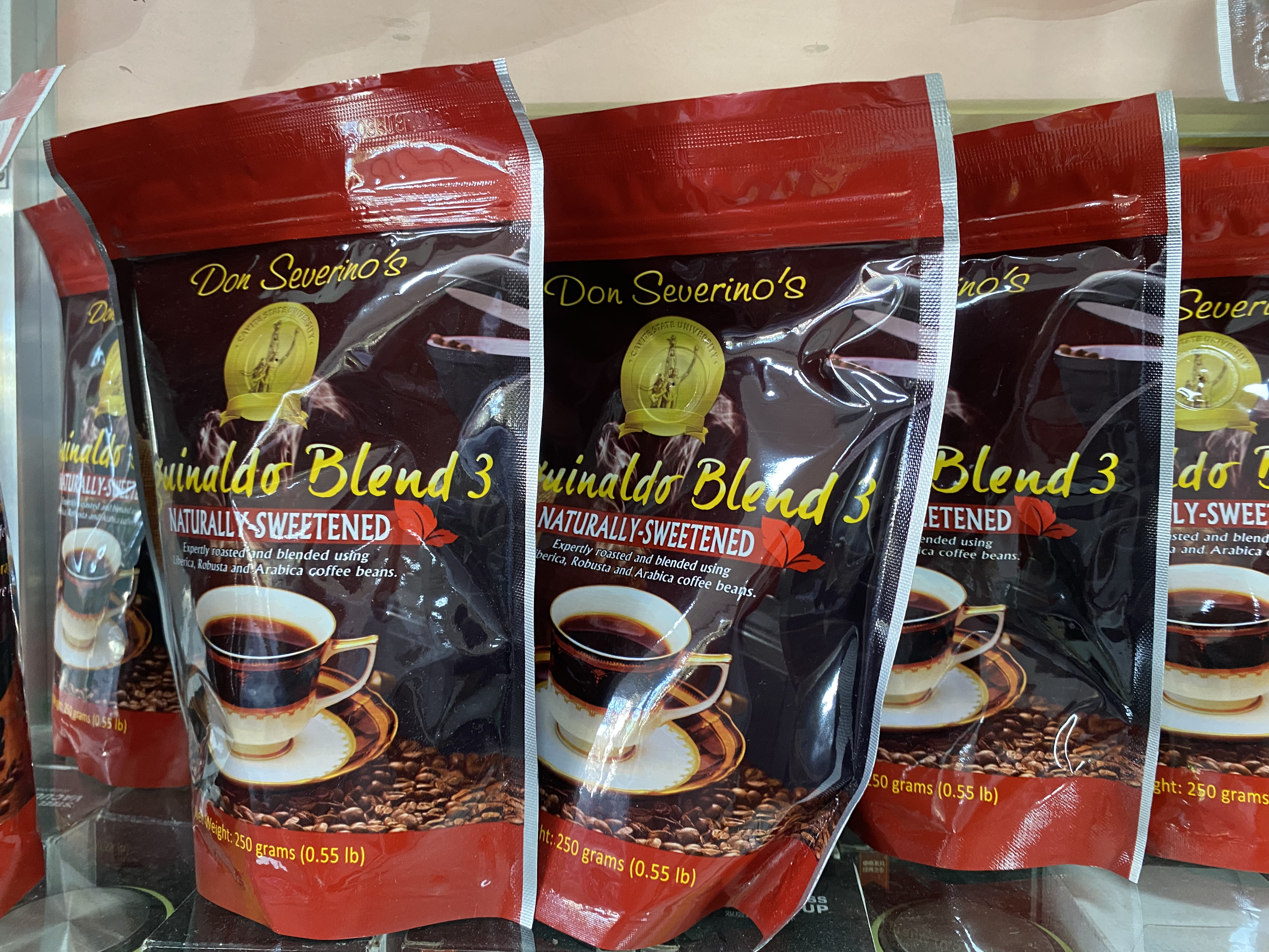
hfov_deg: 67.3
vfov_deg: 53.1
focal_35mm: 26
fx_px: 953
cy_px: 476
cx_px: 634
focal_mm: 4.25
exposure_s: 1/60
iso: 320
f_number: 1.8
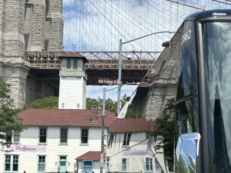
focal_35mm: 72
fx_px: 480
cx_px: 165
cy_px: 129
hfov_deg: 26.8
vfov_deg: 20.3
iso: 50
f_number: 1.5
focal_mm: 5.7
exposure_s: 1/3571
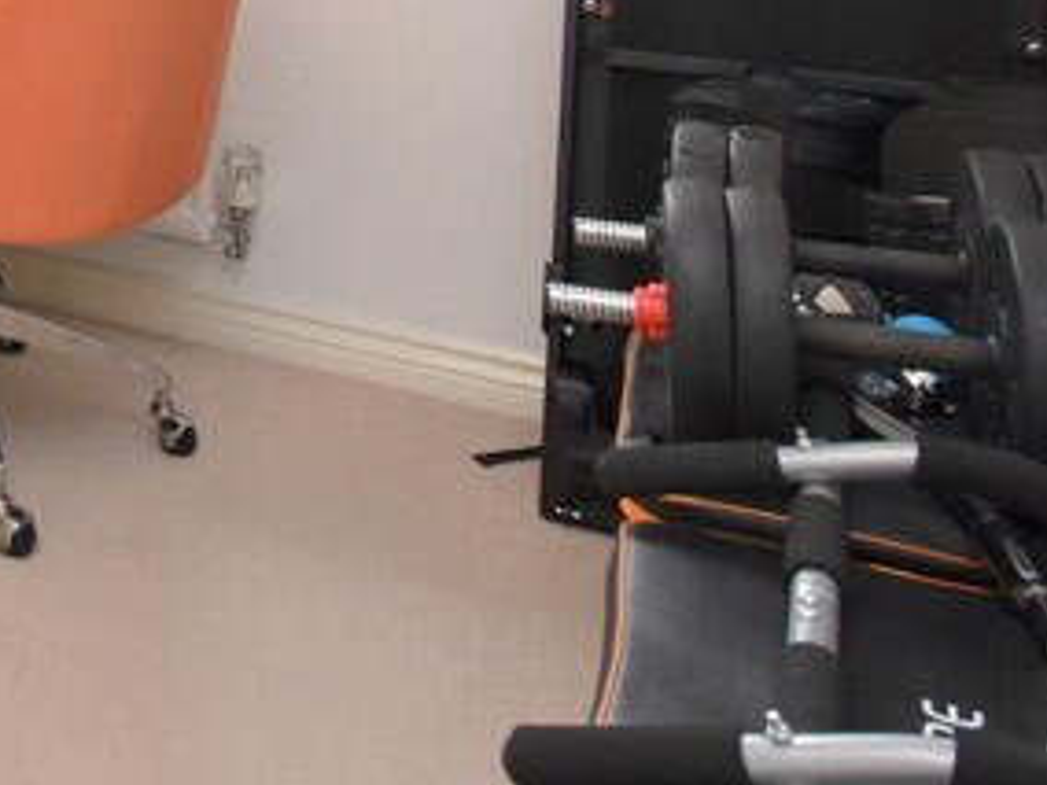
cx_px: -251
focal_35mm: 52
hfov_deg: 30.5
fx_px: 1573
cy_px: -193
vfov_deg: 24.9
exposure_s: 1/125
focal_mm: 10
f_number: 4.5
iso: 900
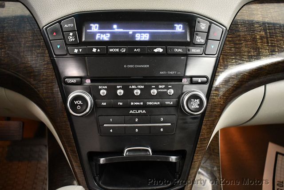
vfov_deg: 36.9
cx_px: 142
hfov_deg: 53.1
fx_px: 284
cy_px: 95
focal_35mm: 36
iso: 3200
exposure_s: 1/60
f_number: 3.5
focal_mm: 18
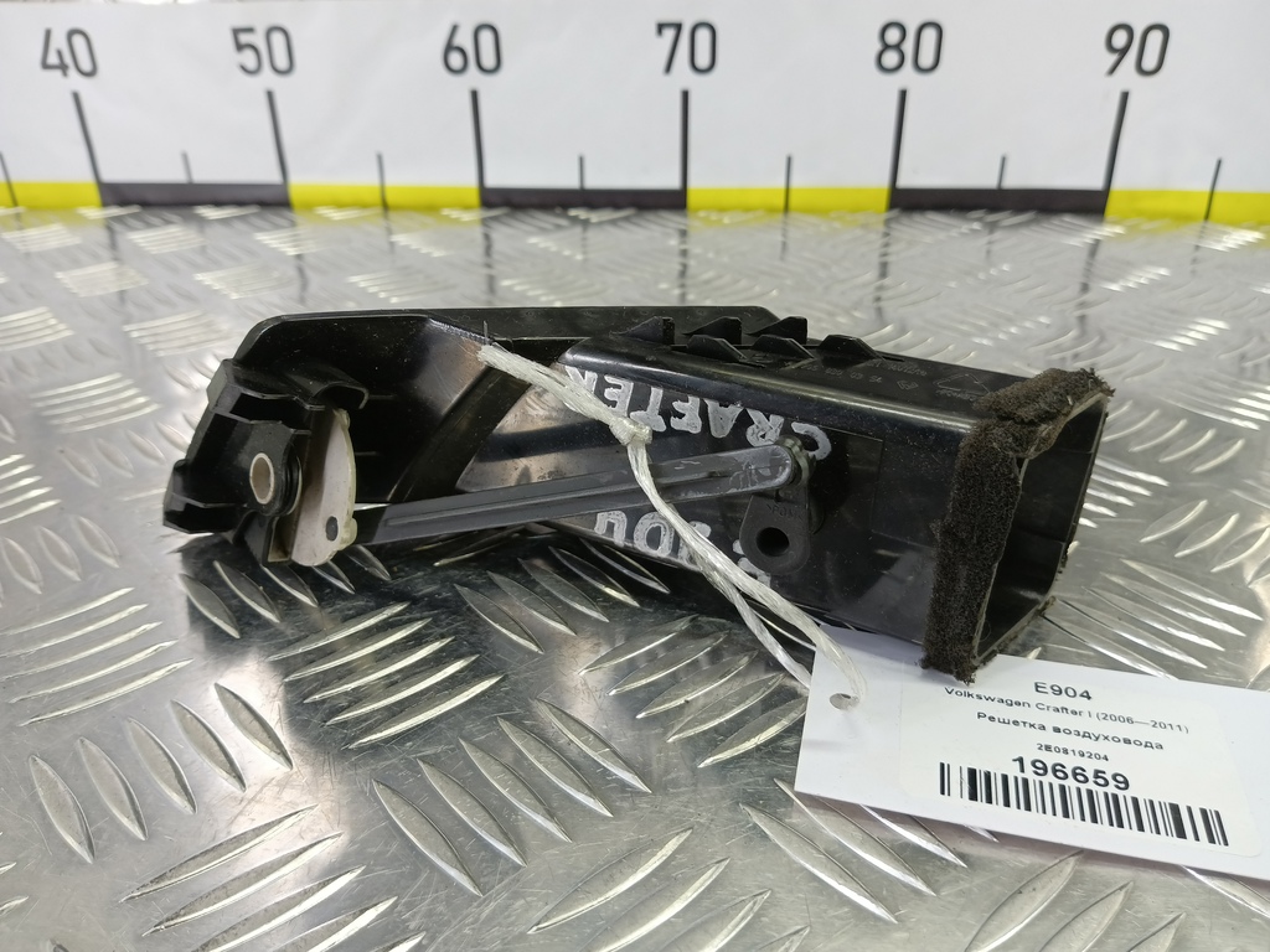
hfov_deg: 73.9
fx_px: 844
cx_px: 635
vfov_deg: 58.9
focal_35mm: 23
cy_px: 476
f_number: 1.6
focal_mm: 4.11
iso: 165
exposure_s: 1/50
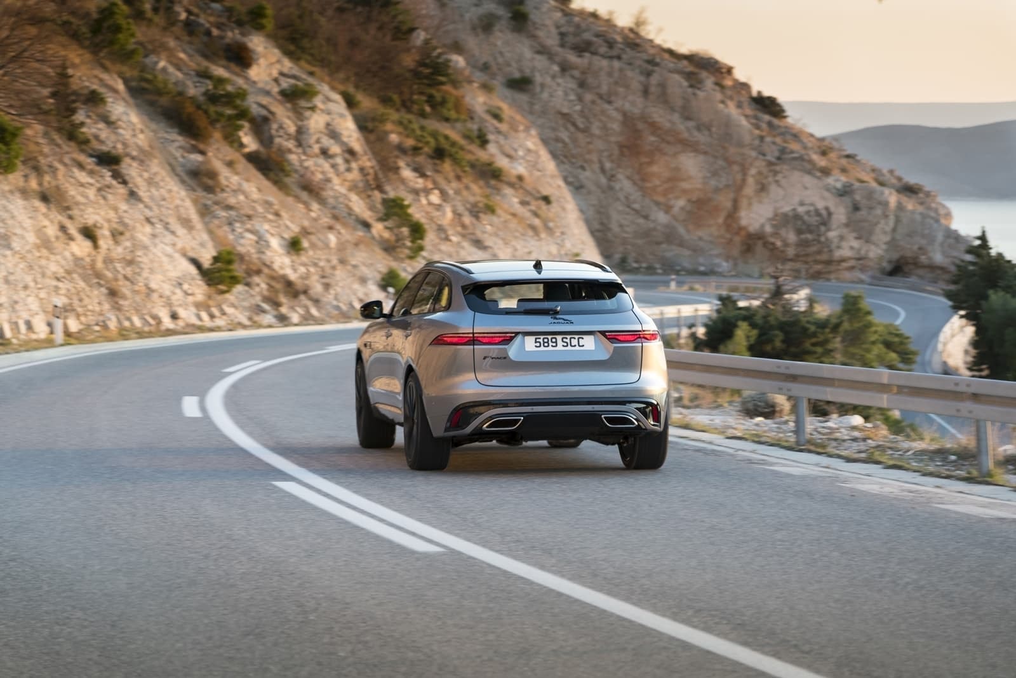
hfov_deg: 19.5
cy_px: 339
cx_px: 508
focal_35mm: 105
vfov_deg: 13.0
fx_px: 2963
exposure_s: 1/125
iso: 1600
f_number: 4
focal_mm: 105
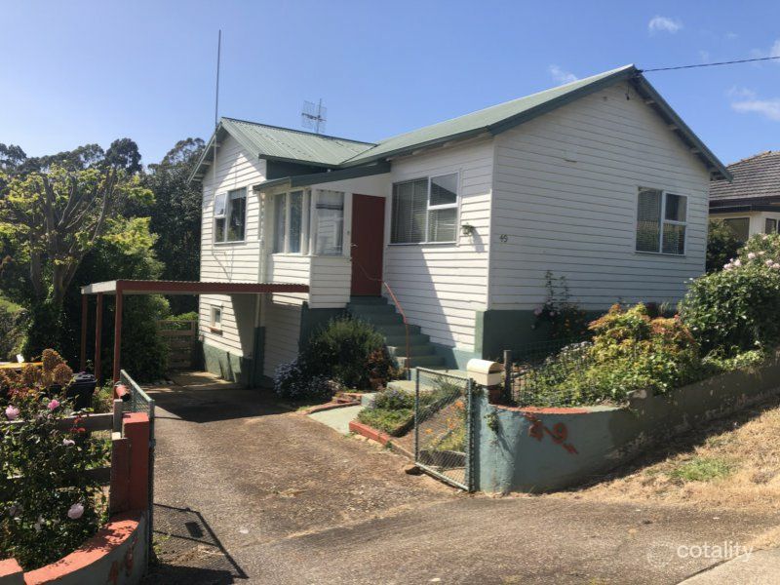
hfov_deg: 63.4
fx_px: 631
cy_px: 292
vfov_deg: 49.7
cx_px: 390
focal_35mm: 28
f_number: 1.8
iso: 20
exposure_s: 1/1779
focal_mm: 3.99
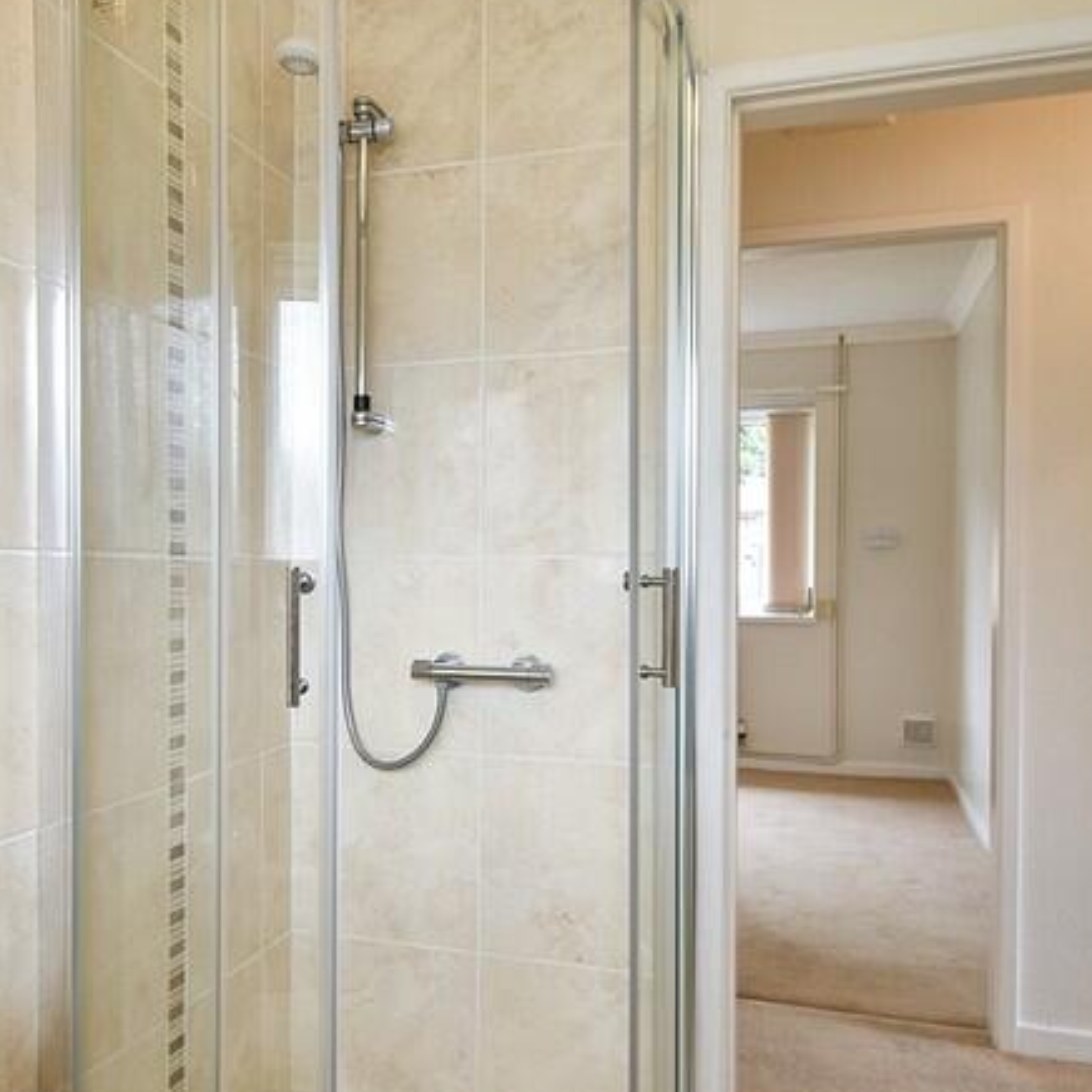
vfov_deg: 54.0
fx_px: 1071
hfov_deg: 53.3
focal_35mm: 30
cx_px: 394
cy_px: 581
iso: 110
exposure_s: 1/15
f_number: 4.5
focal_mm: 10
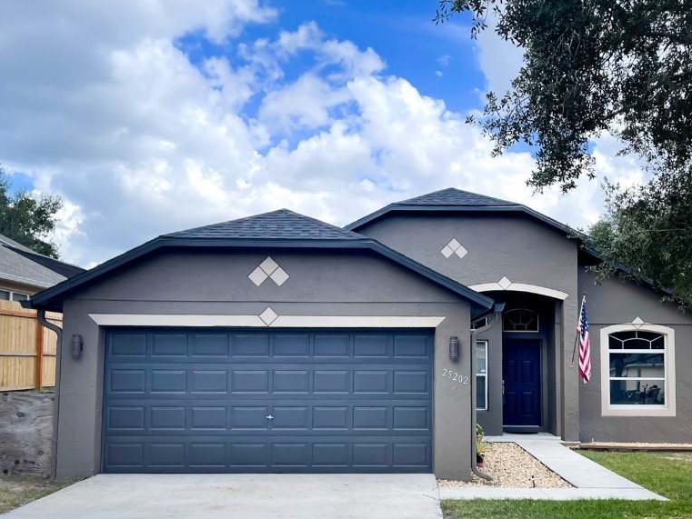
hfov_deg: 52.3
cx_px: 406
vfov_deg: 40.5
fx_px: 700
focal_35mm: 35
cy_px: 316
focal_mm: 5.1
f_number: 1.6
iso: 32
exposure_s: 1/2400
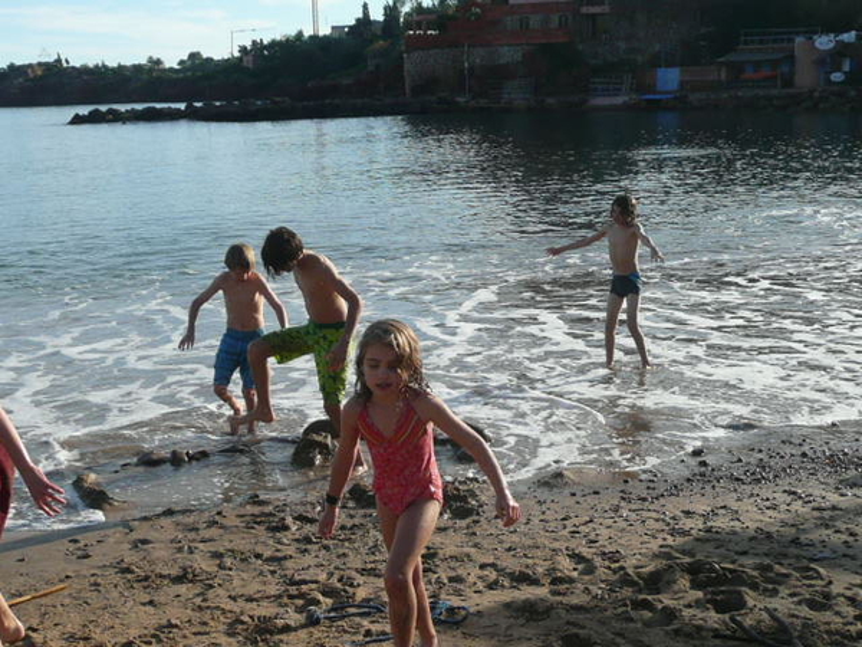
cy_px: 324
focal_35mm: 48
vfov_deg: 30.3
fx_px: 1195
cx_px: 431
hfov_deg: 39.7
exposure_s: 1/640
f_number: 3.5
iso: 100
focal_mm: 5.2
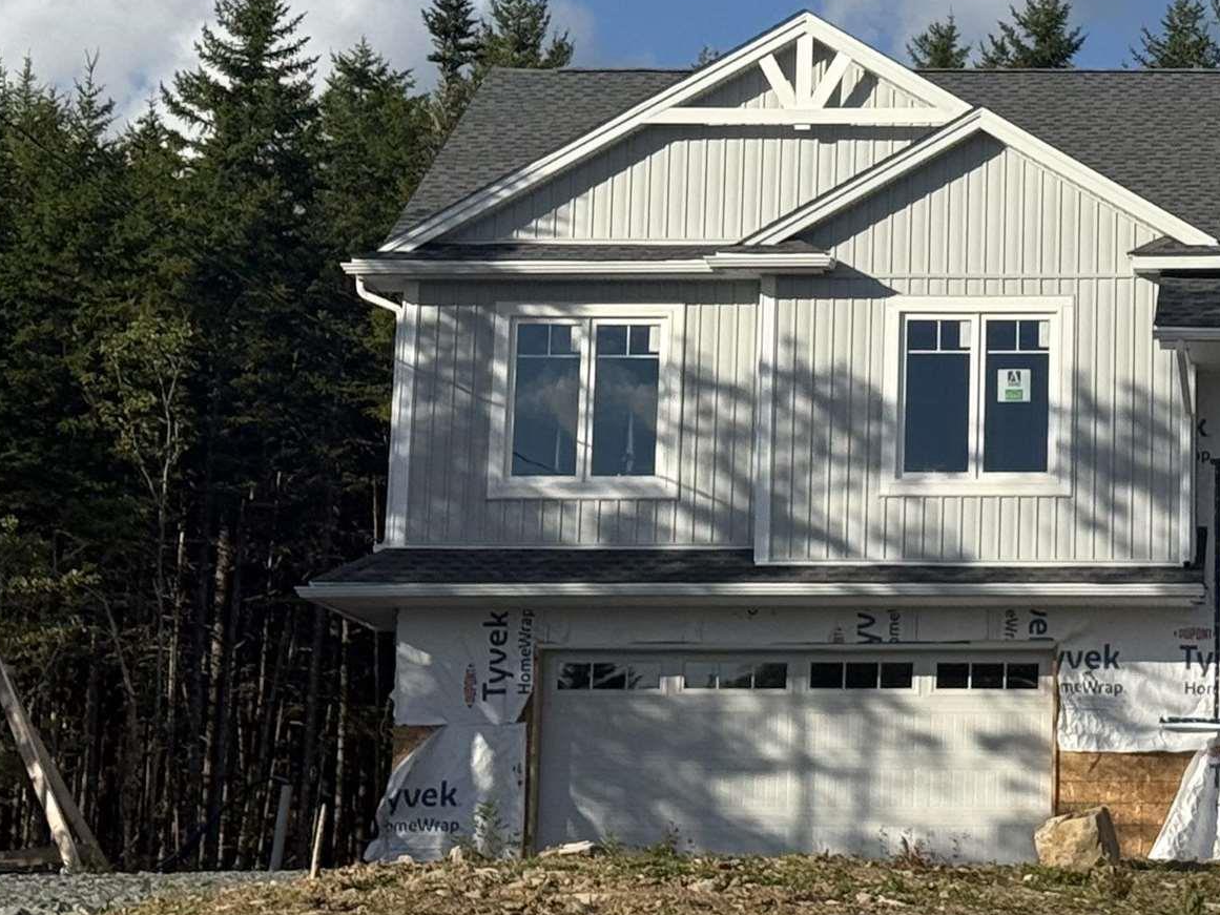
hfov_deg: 15.2
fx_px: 4476
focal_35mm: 127
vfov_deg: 11.6
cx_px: 1266
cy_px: 134
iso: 64
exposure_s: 1/6024
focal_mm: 6.76
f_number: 1.78
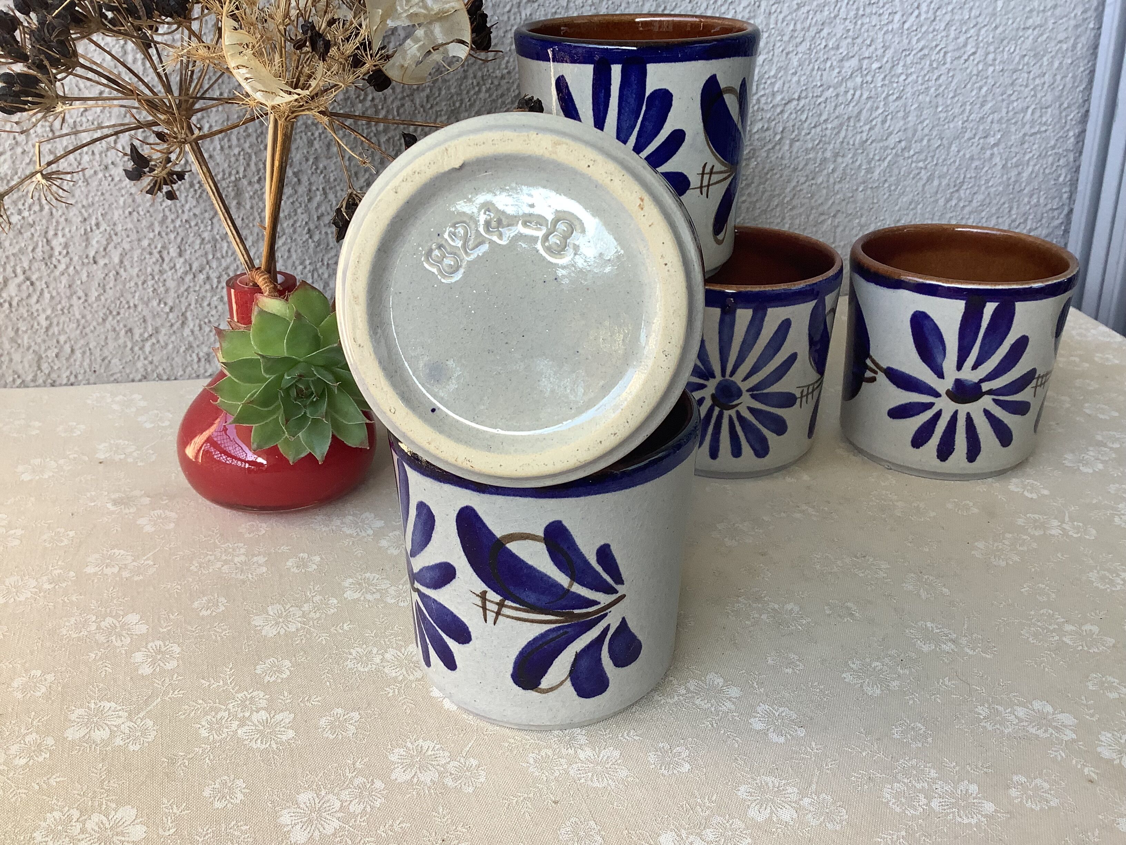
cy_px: 422
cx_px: 563
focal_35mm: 31
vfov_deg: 45.4
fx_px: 1008
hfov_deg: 58.4
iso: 40
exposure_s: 1/100
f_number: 2.4
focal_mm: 3.3
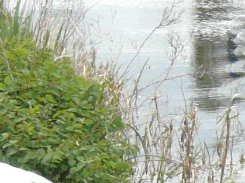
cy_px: 80
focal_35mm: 168
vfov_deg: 8.8
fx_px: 1189
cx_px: 257
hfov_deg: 11.6
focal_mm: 4.7
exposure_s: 1/400
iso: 100
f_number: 2.8
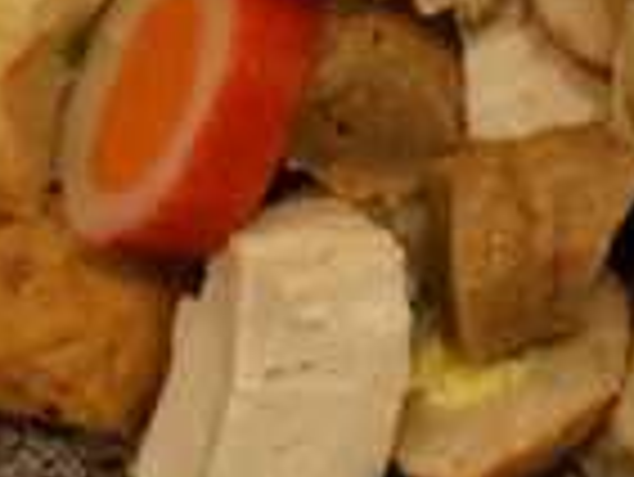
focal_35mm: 159
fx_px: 2915
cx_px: 535
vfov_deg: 9.1
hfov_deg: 12.3
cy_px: -241
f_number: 4.5
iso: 400
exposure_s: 1/10
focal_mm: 26
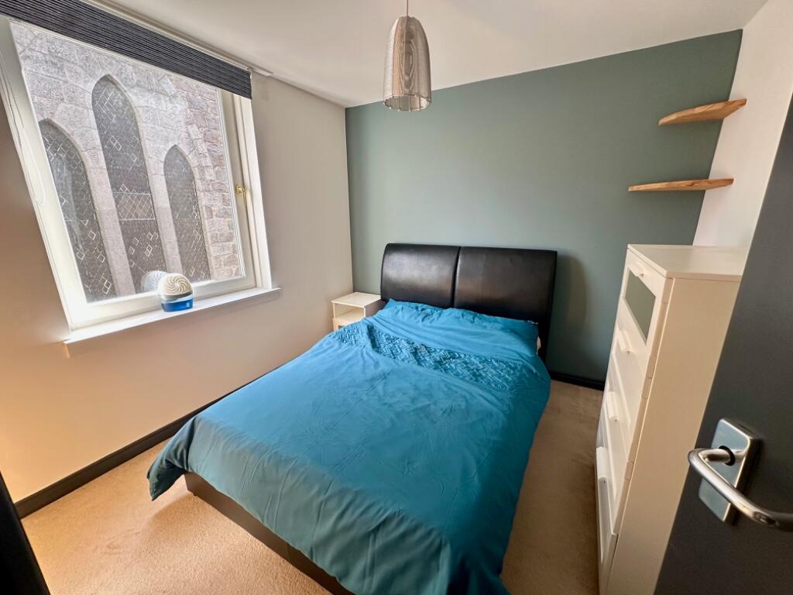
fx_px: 321
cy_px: 298
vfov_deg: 85.7
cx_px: 396
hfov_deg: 102.1
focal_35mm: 14
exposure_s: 1/99
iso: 125
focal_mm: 2.22
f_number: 2.2
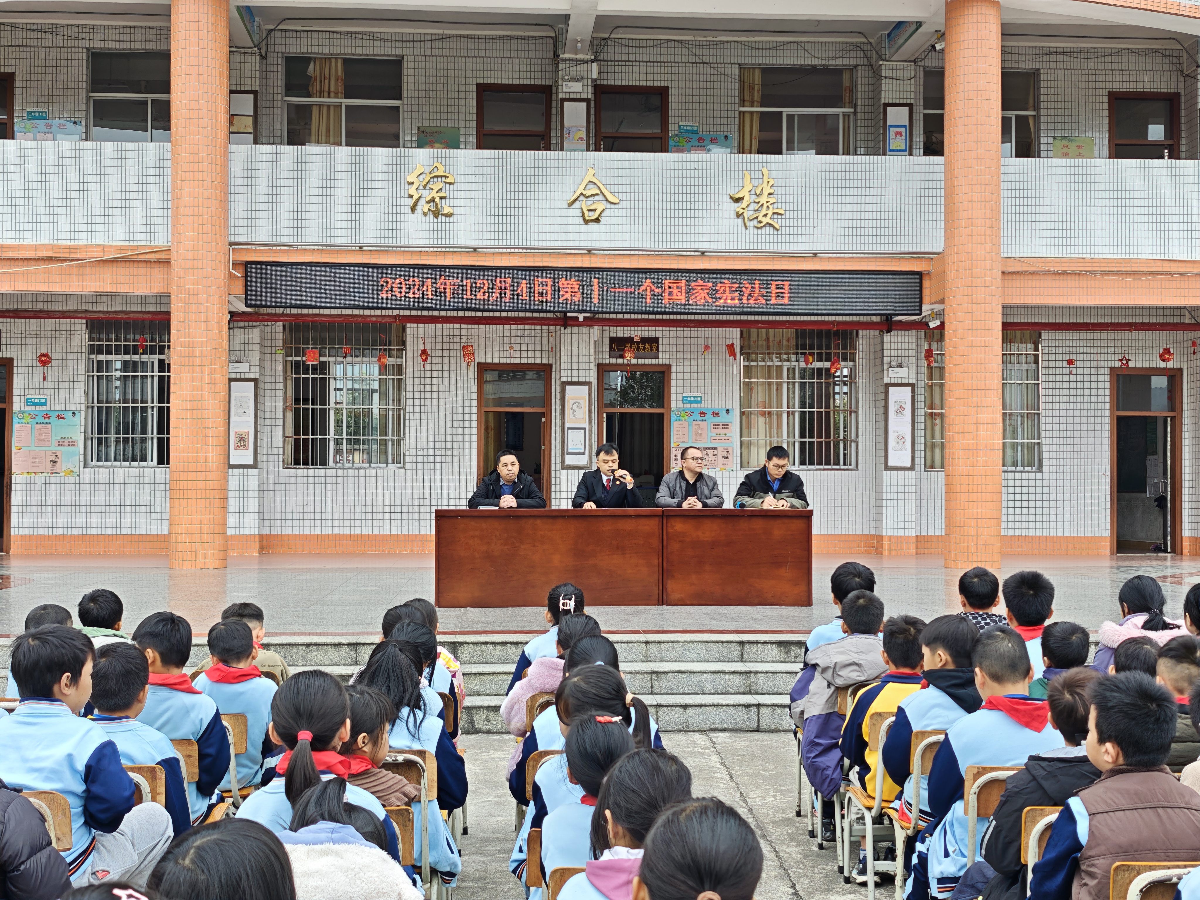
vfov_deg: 30.9
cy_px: 450
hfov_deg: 40.4
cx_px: 600
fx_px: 1629
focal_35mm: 47
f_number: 1.44
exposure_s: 1/227
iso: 50
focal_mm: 6.68
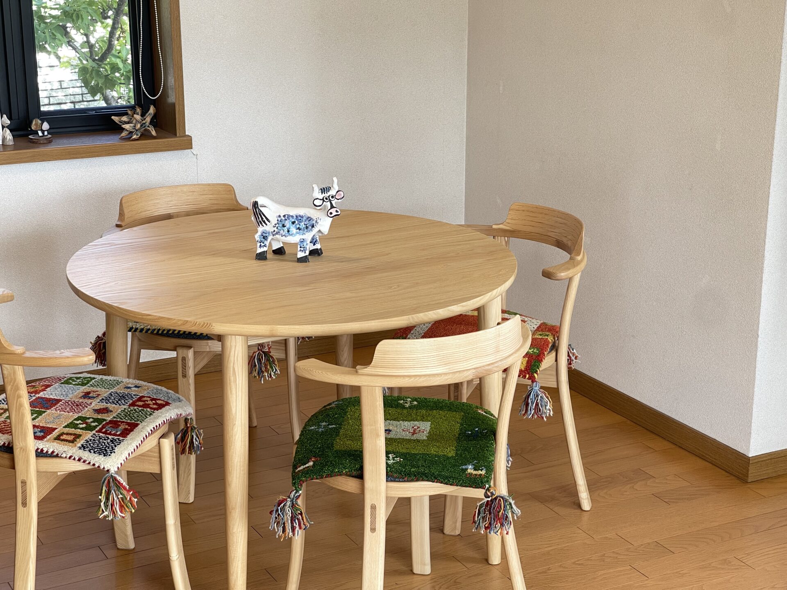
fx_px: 1455
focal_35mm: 64
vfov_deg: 22.9
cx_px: 394
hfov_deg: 30.3
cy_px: 295
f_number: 2.2
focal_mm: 7.5
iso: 64
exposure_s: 1/99
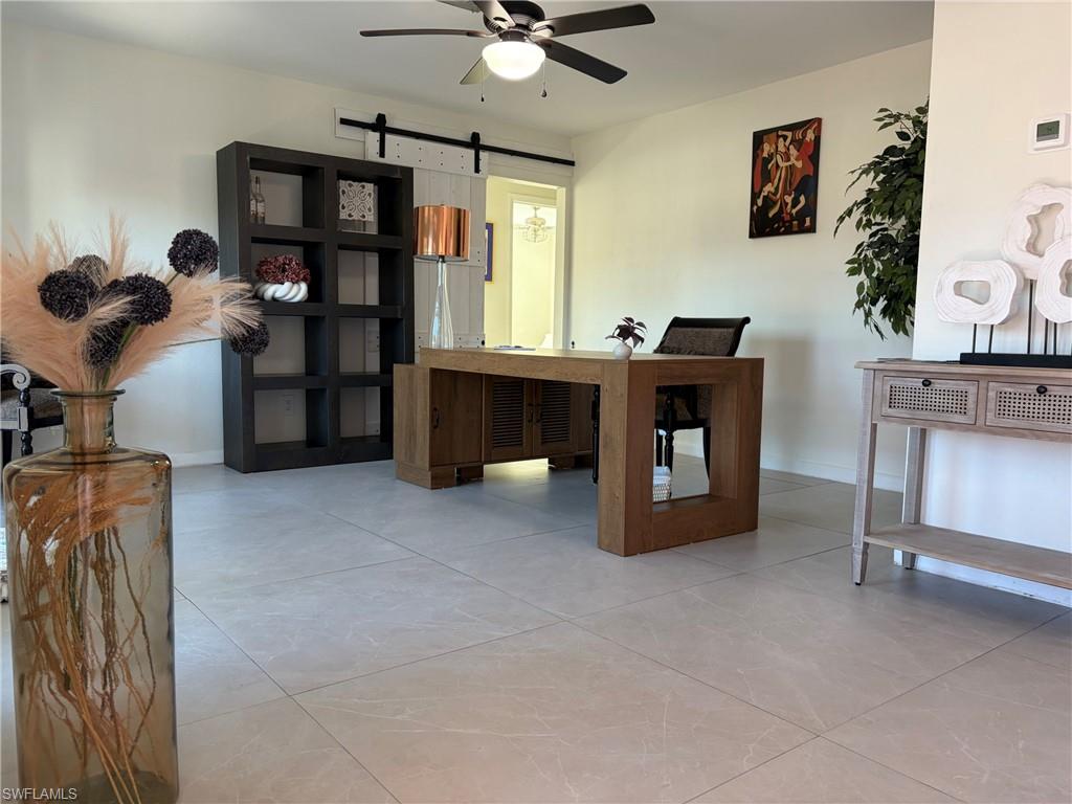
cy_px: 402
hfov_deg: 67.3
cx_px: 536
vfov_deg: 53.1
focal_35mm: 26
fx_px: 805
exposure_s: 1/60
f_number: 1.6
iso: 80
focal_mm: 5.96
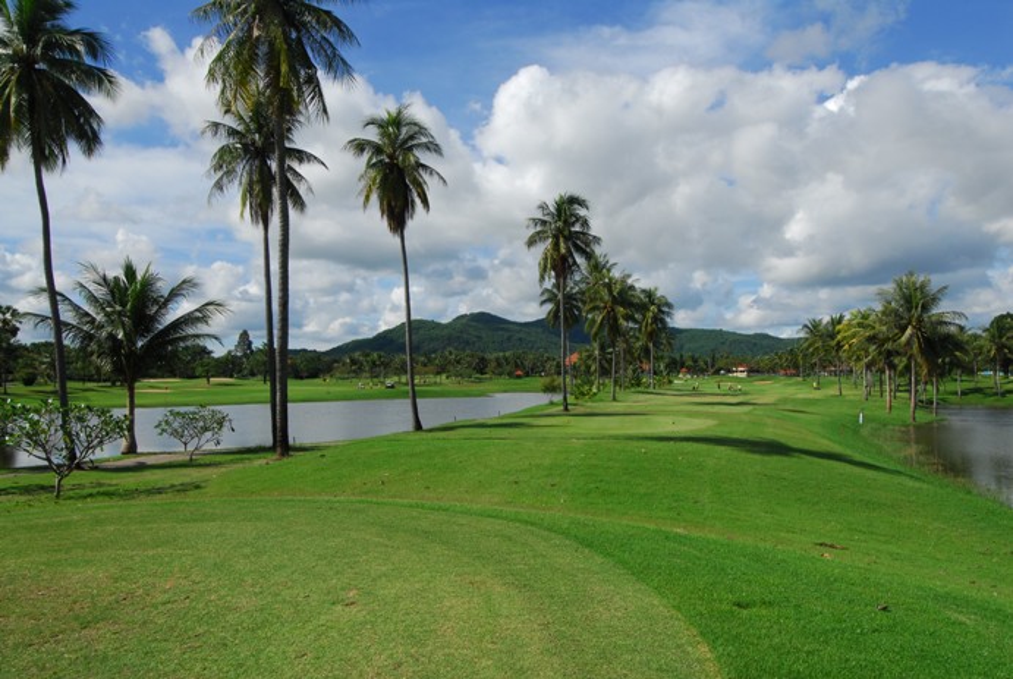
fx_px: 845
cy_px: 340
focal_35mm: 30
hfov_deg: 61.9
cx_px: 506
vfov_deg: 43.7
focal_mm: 20
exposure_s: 1/100
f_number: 14
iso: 100
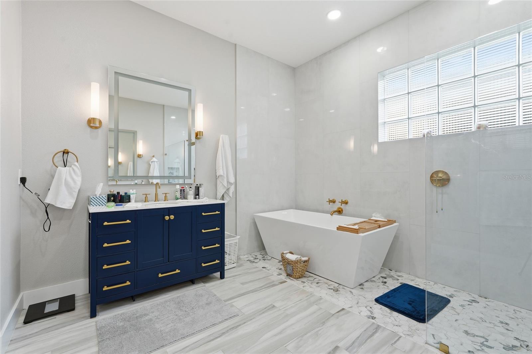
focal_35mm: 16
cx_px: 266
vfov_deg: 73.7
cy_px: 177
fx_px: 236
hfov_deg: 96.8
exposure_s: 1/15
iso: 100
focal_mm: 16
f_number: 11
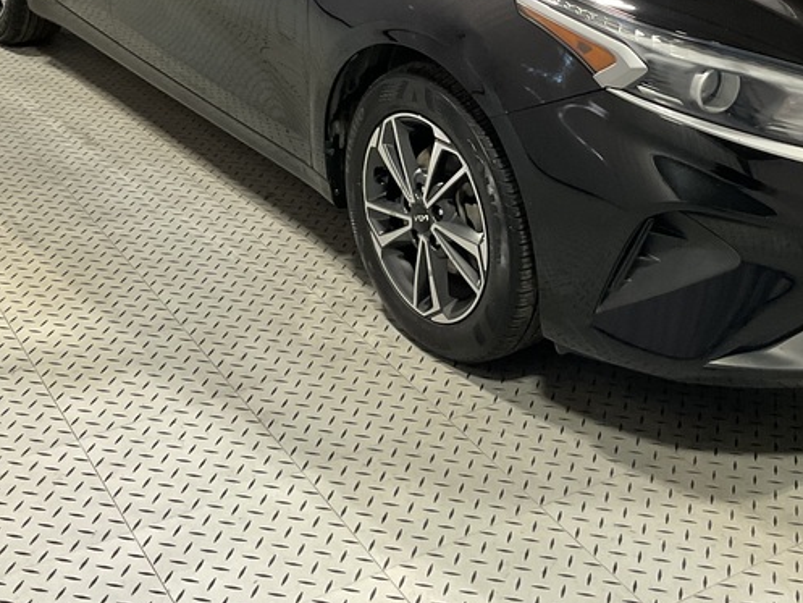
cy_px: 70
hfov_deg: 34.2
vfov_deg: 25.4
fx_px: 1299
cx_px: 506
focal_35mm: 56
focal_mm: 3
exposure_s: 1/60
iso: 80
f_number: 1.8
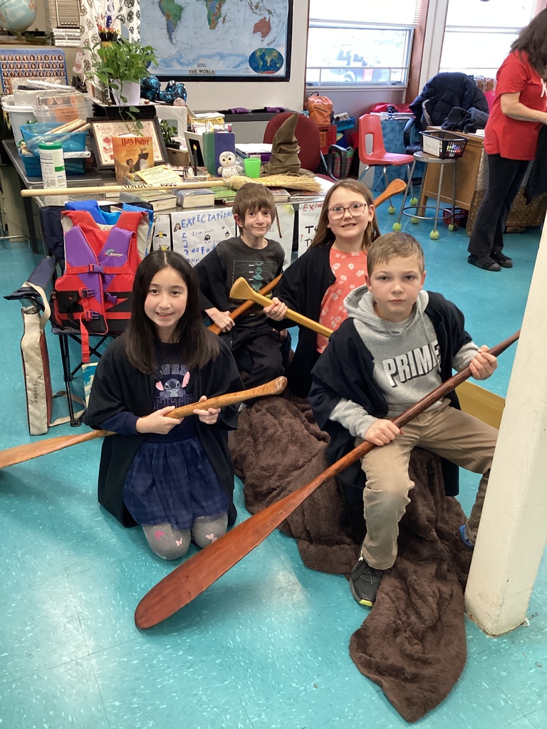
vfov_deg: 58.4
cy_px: 364
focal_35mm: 31
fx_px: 653
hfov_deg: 45.4
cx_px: 274
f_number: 2.4
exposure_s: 1/50
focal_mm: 3.3
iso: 200
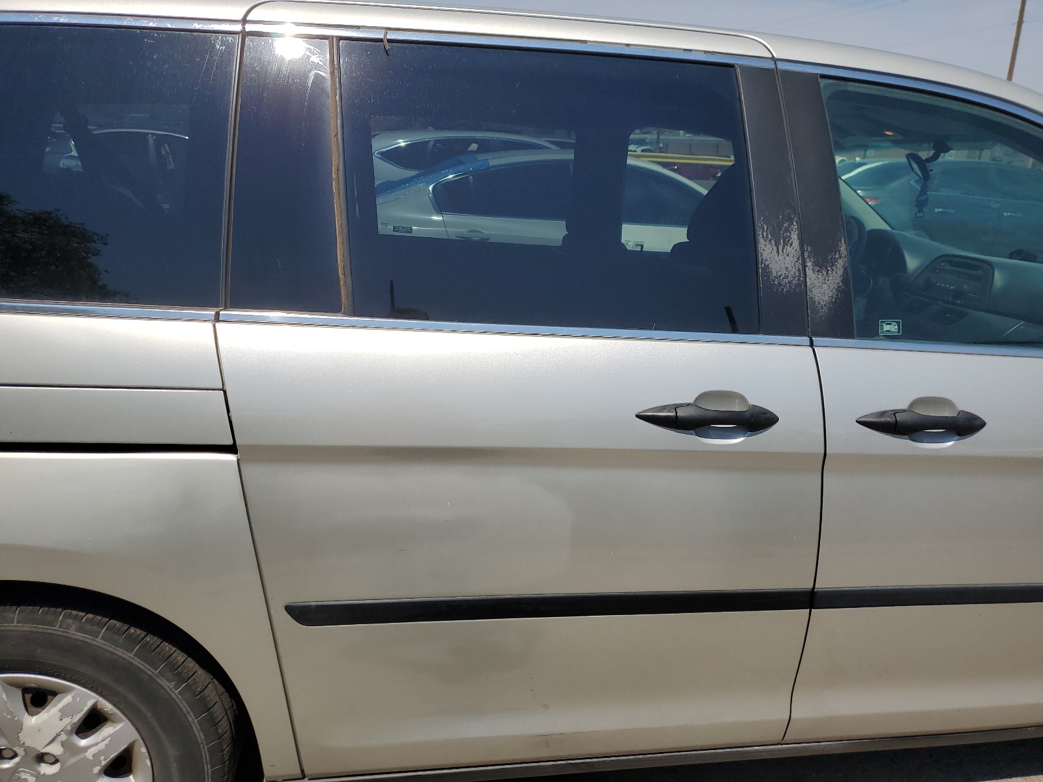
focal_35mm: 26
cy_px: 391
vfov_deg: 53.1
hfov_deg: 67.3
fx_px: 783
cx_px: 522
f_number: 1.5
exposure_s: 1/10000
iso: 50
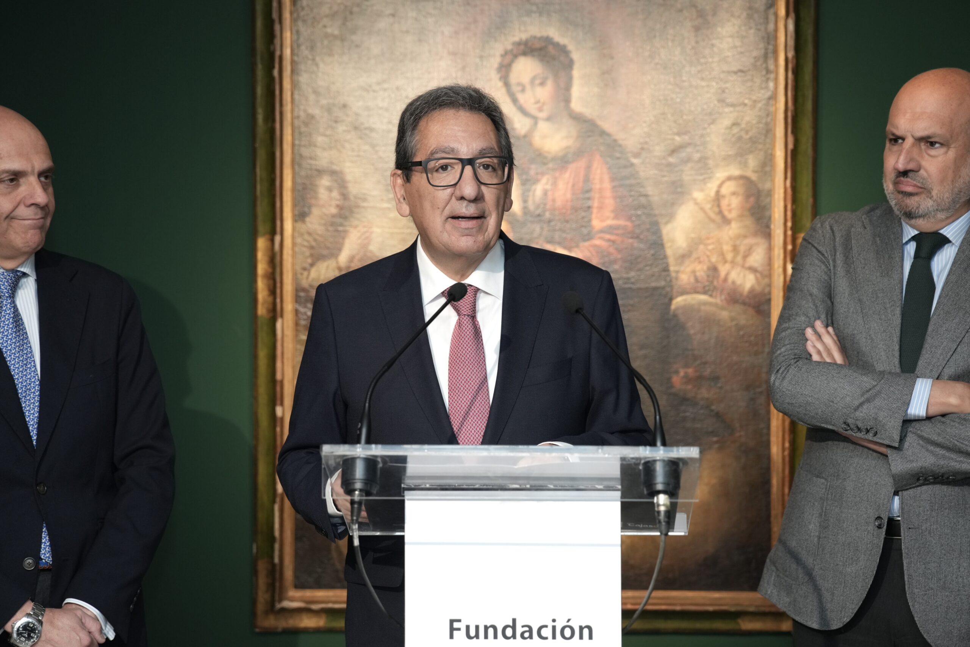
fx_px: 1886
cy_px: 324
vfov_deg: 19.5
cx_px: 485
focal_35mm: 70
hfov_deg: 28.8
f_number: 3.5
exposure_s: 1/125
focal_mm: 70
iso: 1000
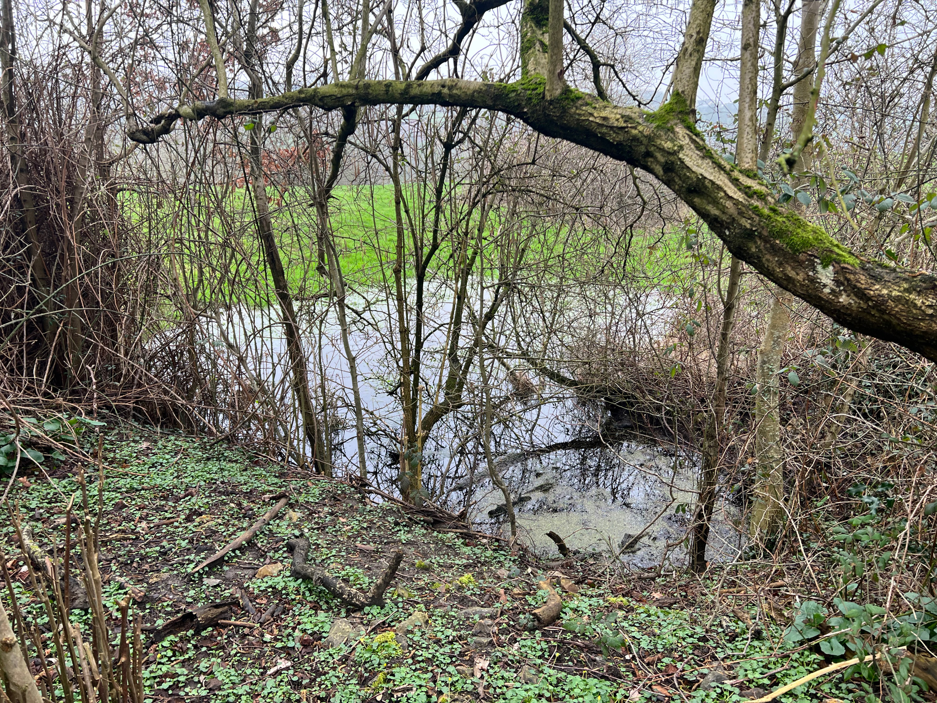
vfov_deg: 53.1
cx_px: 468
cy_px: 352
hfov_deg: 67.3
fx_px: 704
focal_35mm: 26
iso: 40
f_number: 1.5
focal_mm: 5.7
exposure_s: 1/169
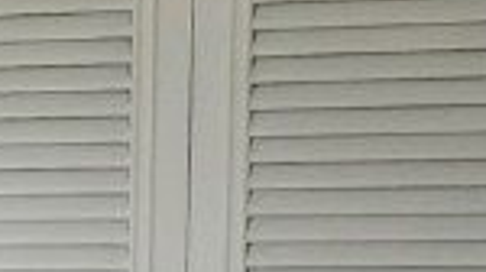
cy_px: 470
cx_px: -437
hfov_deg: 11.5
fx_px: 2201
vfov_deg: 6.9
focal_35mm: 171
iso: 160
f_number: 1.8
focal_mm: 5.54
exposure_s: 1/180
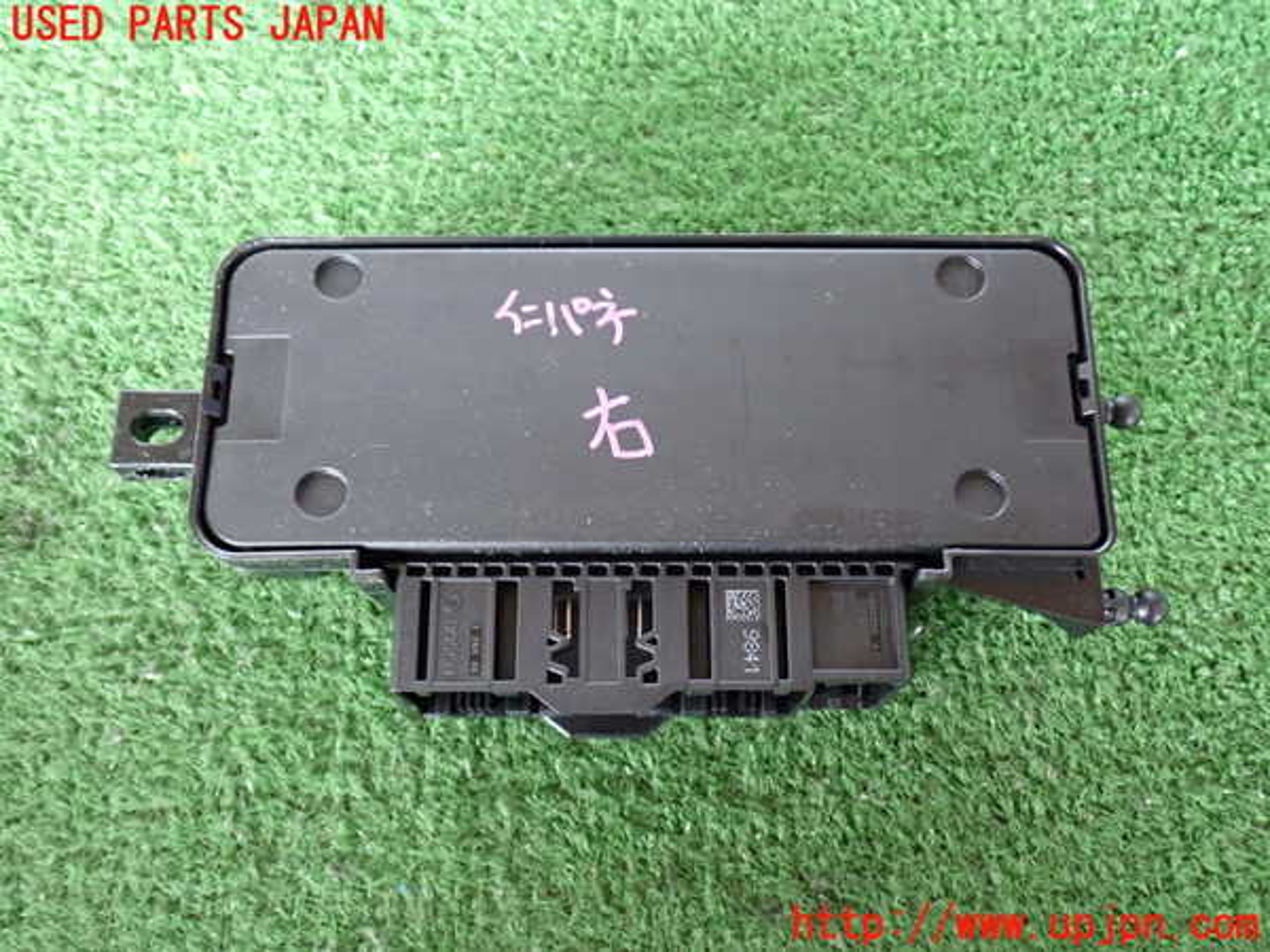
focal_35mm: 36
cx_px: 635
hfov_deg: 51.4
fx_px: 1321
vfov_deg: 39.7
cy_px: 476
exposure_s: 1/30
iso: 800
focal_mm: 6.37
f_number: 2.5
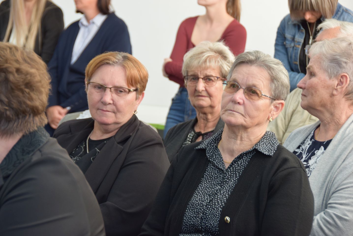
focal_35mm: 123
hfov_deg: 16.6
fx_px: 1207
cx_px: 176
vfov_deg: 11.2
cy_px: 118
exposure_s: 1/60
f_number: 5
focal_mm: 82
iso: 500
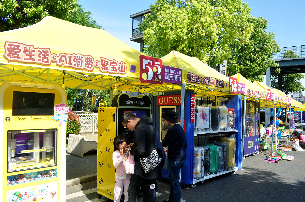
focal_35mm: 27
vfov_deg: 47.8
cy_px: 101
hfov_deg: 67.4
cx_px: 152
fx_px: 228
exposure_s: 1/500
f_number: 11
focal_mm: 18
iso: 800
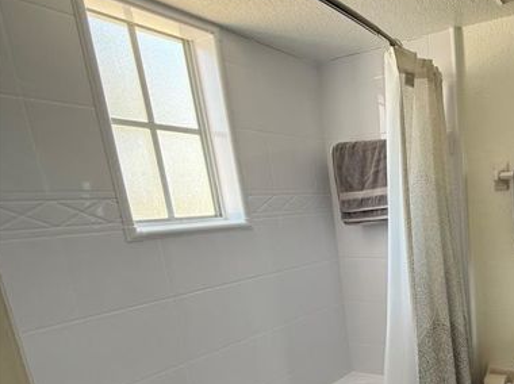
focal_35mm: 26
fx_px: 386
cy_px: 272
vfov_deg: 51.4
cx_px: 469
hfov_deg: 57.3
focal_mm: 2.22
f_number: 2.2
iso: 250
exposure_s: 1/99
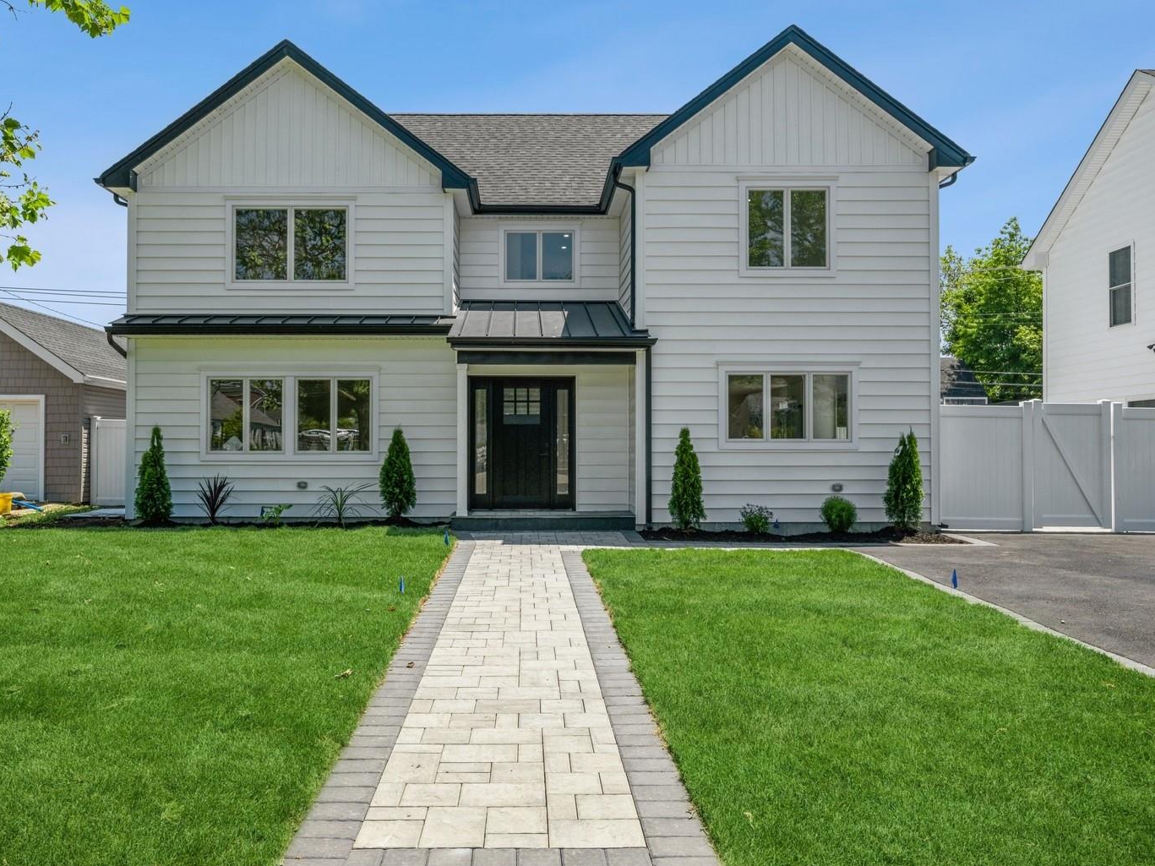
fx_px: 901
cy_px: 423
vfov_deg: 51.3
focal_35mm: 27
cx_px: 537
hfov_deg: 65.3
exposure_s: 1/400
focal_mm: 24
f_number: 11
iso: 400
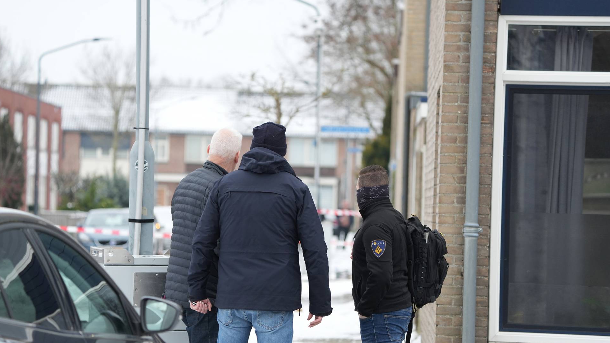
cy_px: 204
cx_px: 304
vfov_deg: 5.5
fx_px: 3590
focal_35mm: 222
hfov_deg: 9.7
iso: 800
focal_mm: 211
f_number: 5.6
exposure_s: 1/200
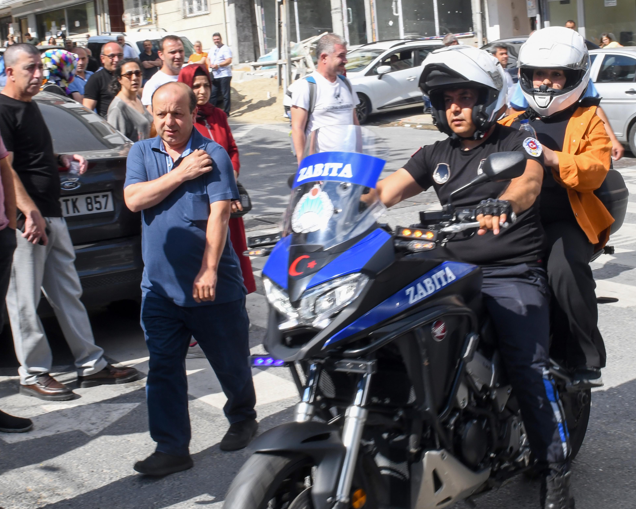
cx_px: 369
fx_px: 903
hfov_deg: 38.7
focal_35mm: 48
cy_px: 246
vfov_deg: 31.4
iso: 400
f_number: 18
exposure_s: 1/125
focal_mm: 24
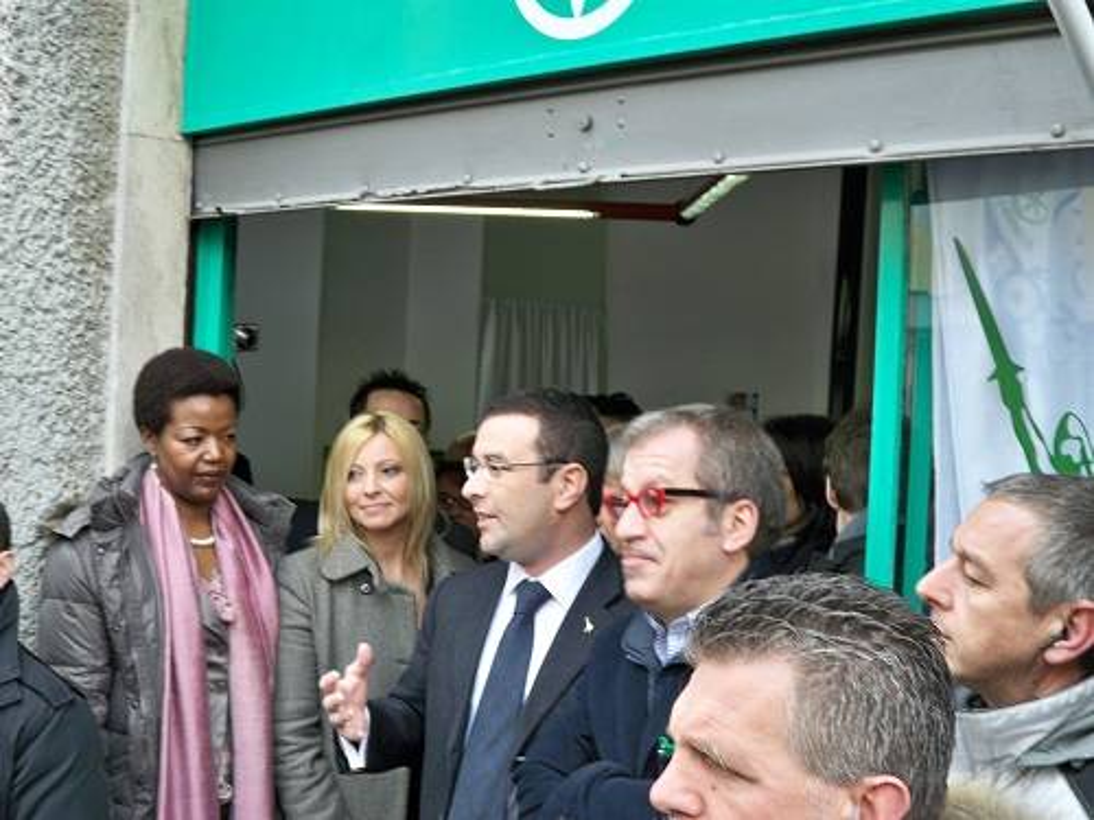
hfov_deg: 41.2
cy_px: 410
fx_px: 1454
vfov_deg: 31.5
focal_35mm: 46
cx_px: 547
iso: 100
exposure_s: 1/40
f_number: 3.5
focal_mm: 9.8
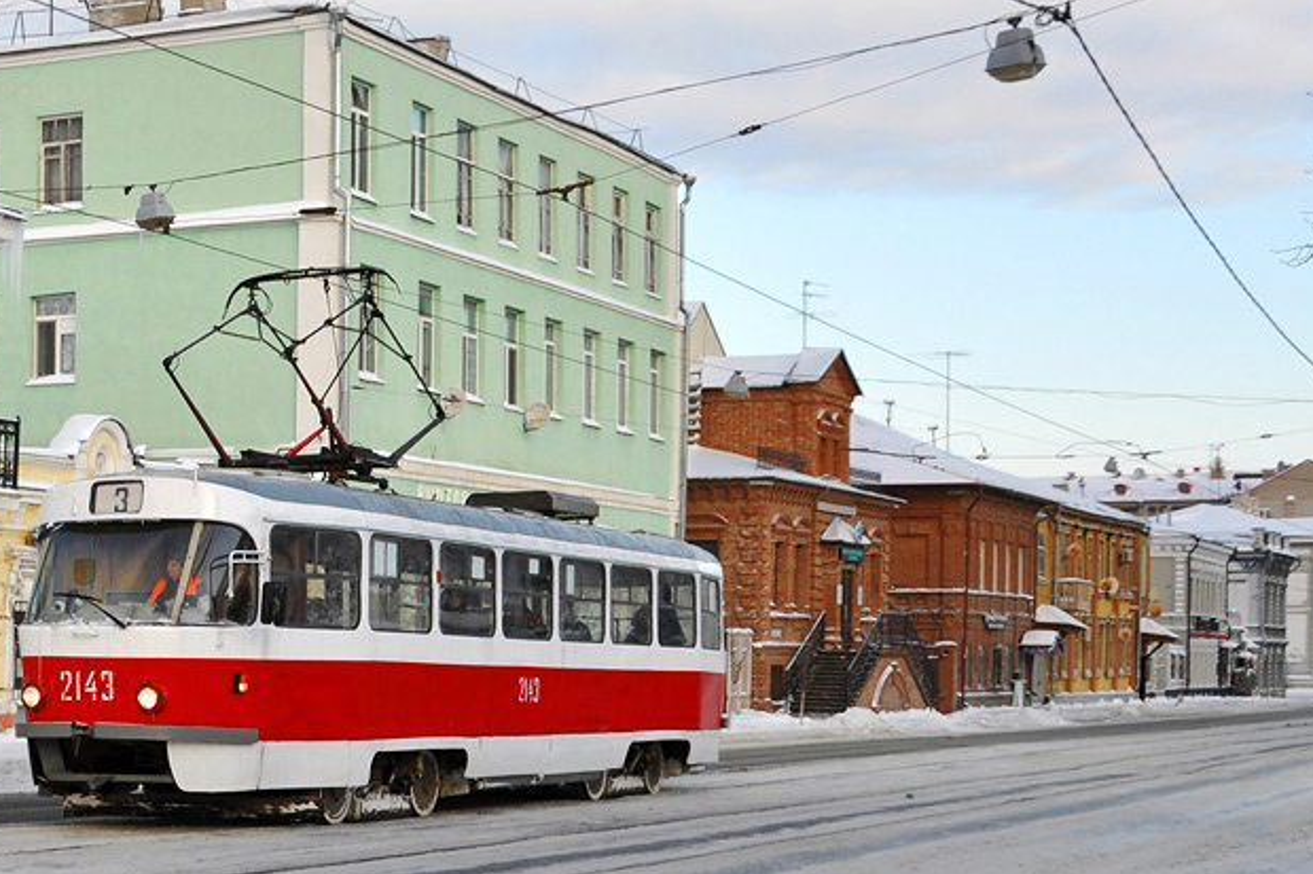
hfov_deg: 30.0
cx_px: -74
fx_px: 2224
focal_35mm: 61
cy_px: 205
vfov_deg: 22.0
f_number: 6.3
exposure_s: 1/320
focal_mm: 18
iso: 200
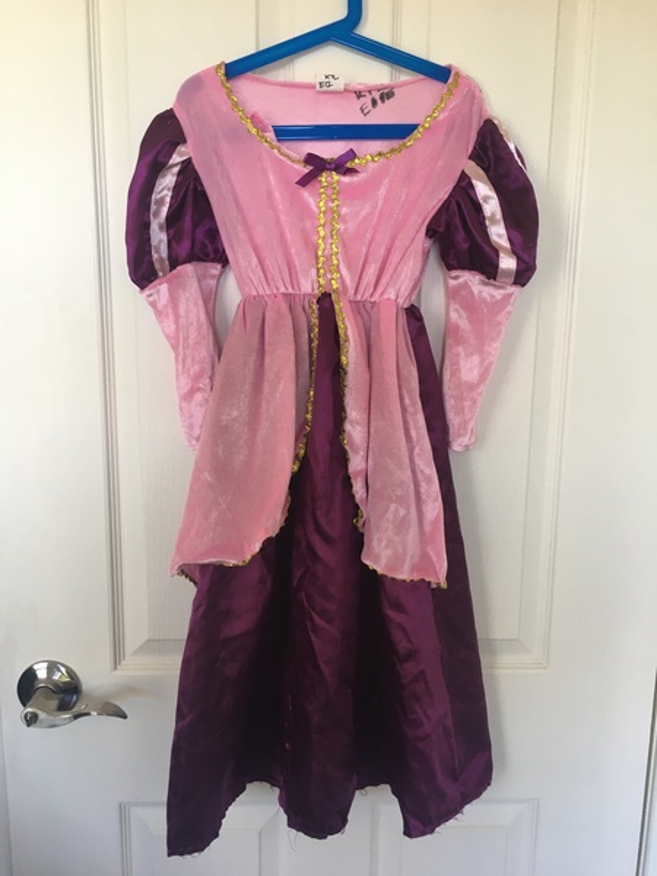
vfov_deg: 61.7
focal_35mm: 29
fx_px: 734
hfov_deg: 48.2
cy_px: 438
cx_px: 328
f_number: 2.2
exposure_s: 1/33
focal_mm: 4.15
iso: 40
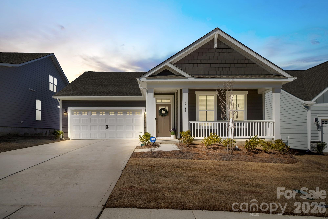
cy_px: 110
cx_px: 164
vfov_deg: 53.2
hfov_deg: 73.7
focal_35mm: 24
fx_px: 219
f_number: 4
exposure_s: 1/2000
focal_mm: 16
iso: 100
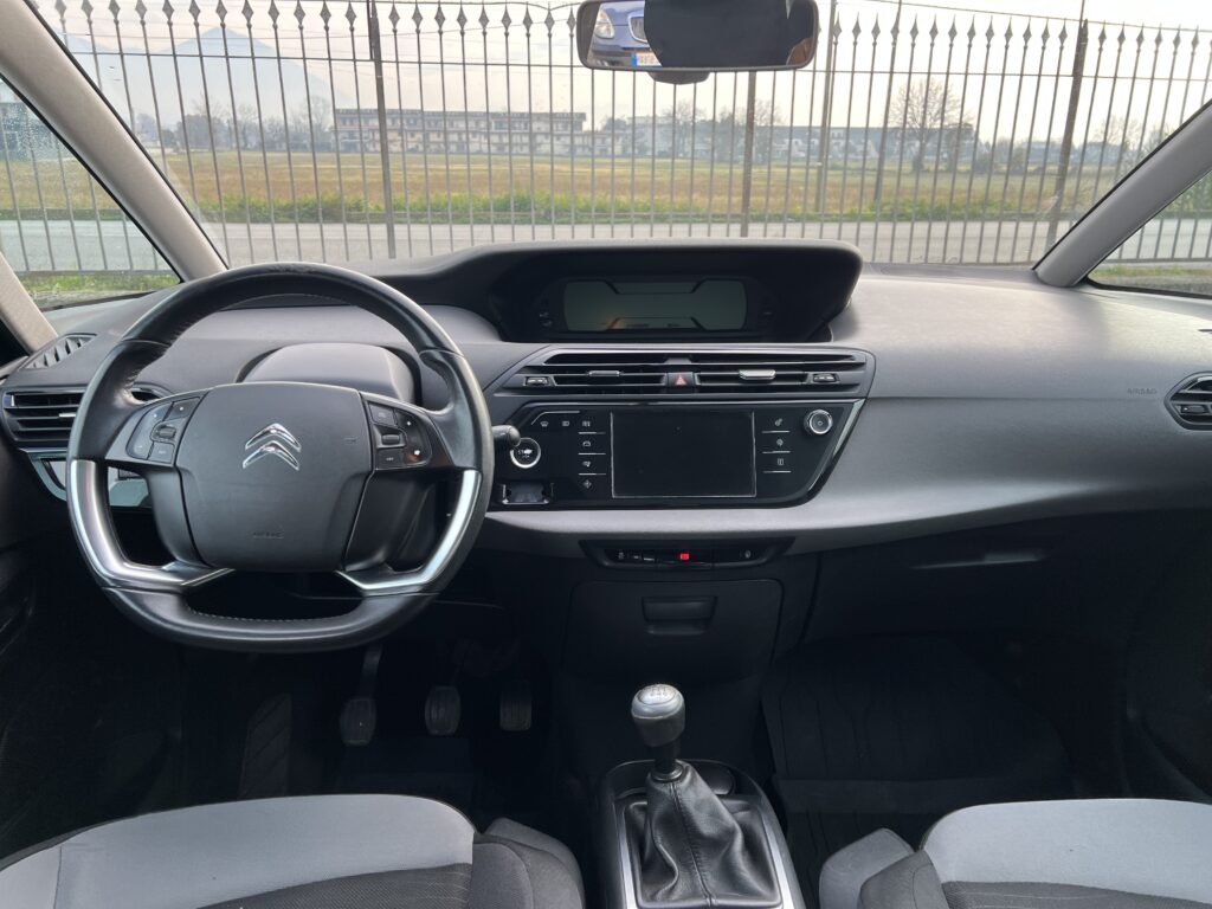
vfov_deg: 53.1
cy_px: 454
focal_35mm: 26
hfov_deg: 67.3
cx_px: 606
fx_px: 910
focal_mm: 5.7
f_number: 1.5
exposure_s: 1/282
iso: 40
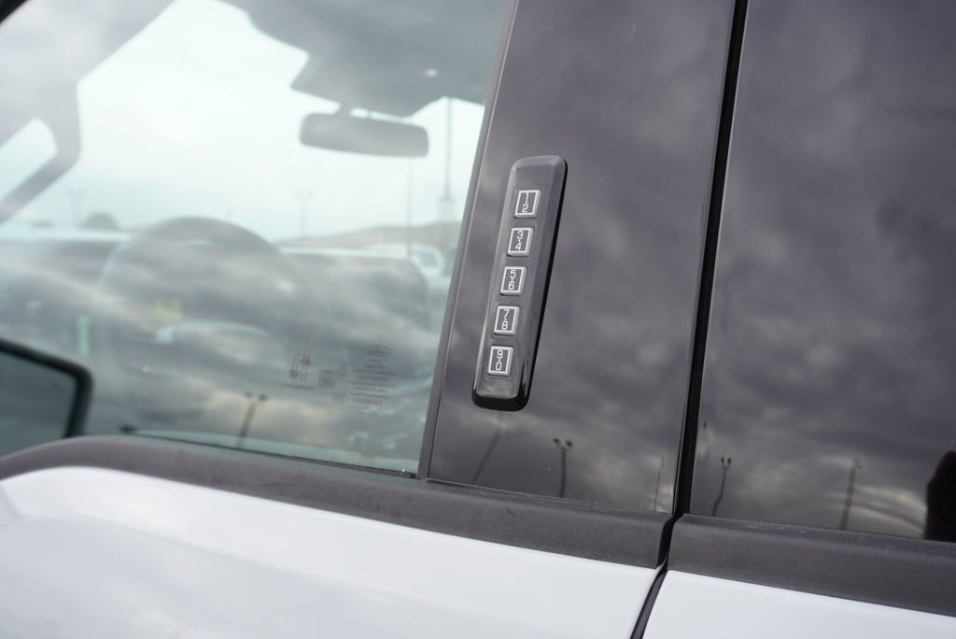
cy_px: 320
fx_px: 837
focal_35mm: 32
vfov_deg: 41.8
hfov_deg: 59.5
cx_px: 478
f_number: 5.6
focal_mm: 21
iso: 100
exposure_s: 1/80
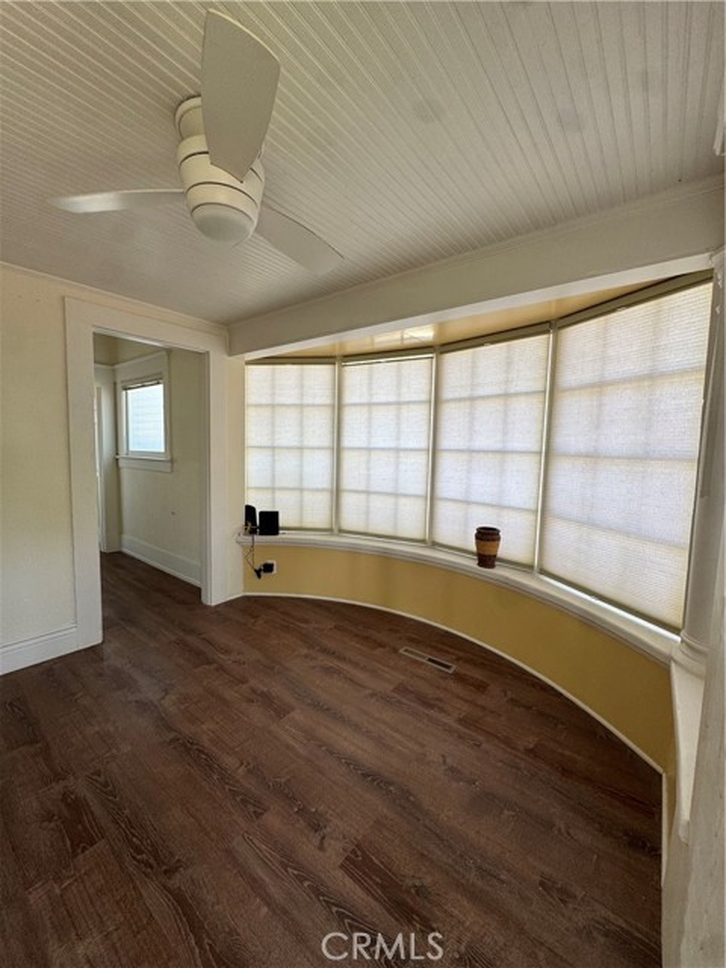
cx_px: 363
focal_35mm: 14
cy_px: 484
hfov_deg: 85.7
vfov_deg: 102.1
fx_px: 391
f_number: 2.2
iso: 64
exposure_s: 1/99
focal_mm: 2.22
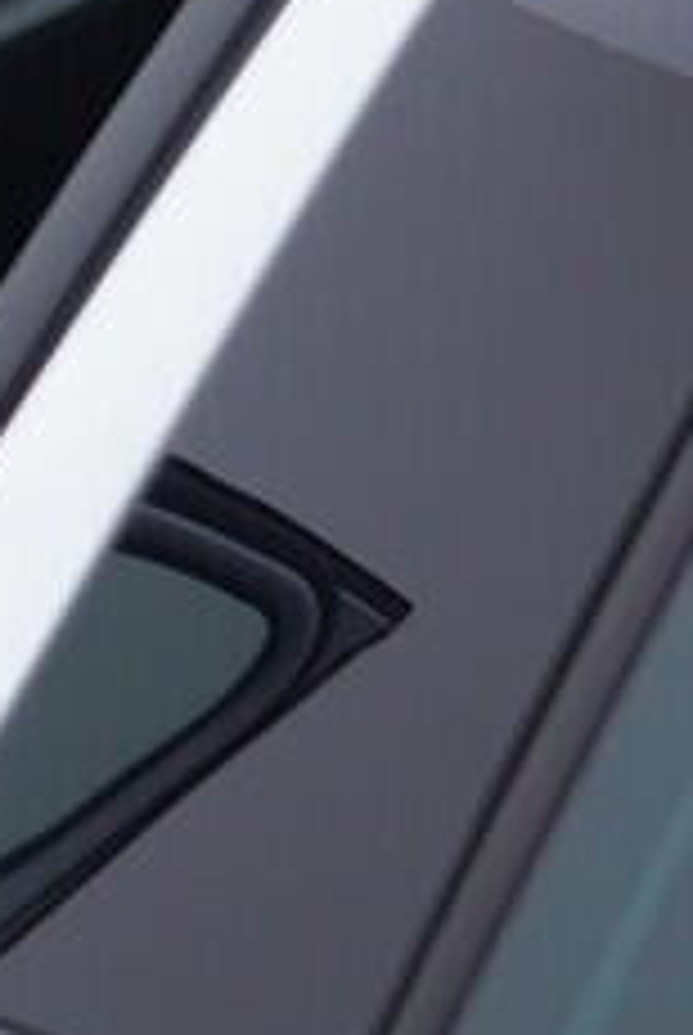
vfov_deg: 12.8
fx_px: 4606
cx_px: -1323
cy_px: 821
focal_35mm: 160
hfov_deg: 7.6
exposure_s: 1/60
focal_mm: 24
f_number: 3.5
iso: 125
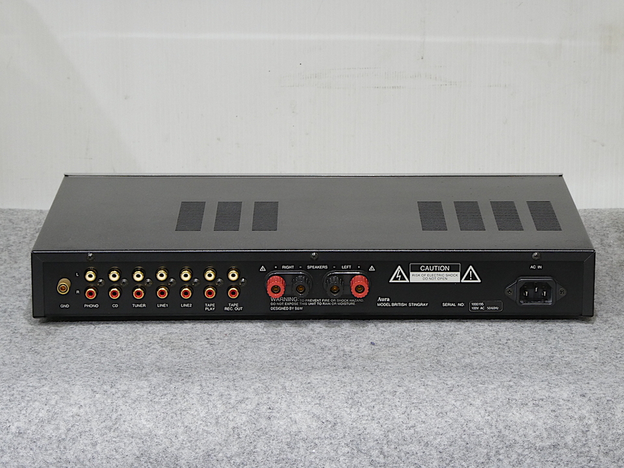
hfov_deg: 14.6
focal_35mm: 135
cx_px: 312
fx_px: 2434
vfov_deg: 11.0
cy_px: 234
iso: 200
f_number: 5.3
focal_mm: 24.2
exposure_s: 1/10
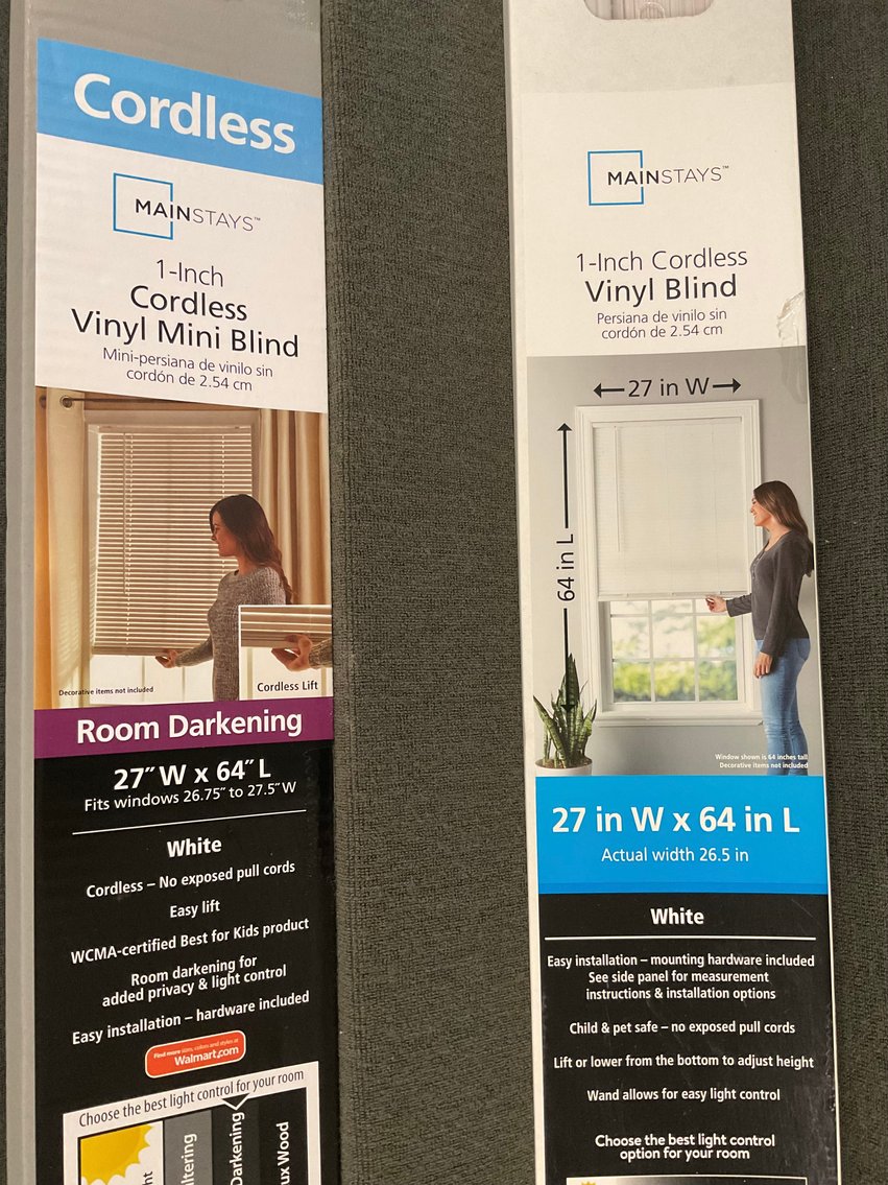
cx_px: 444
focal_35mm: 29
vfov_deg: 61.7
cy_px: 592
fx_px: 992
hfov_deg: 48.2
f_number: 1.8
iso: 200
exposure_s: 1/60
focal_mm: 3
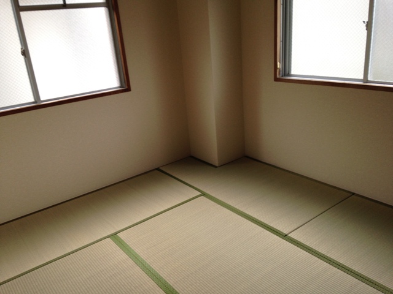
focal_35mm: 33
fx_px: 375
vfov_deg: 42.9
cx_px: 196
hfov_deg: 55.4
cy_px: 147
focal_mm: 4.12
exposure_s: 1/40
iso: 64
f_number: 2.4
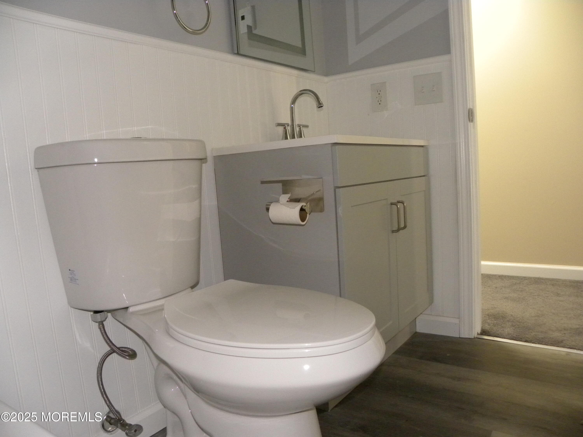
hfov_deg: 67.3
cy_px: 218
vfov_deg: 53.1
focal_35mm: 26
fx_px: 438
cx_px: 292
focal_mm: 4.6
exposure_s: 1/30
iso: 400
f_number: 2.8
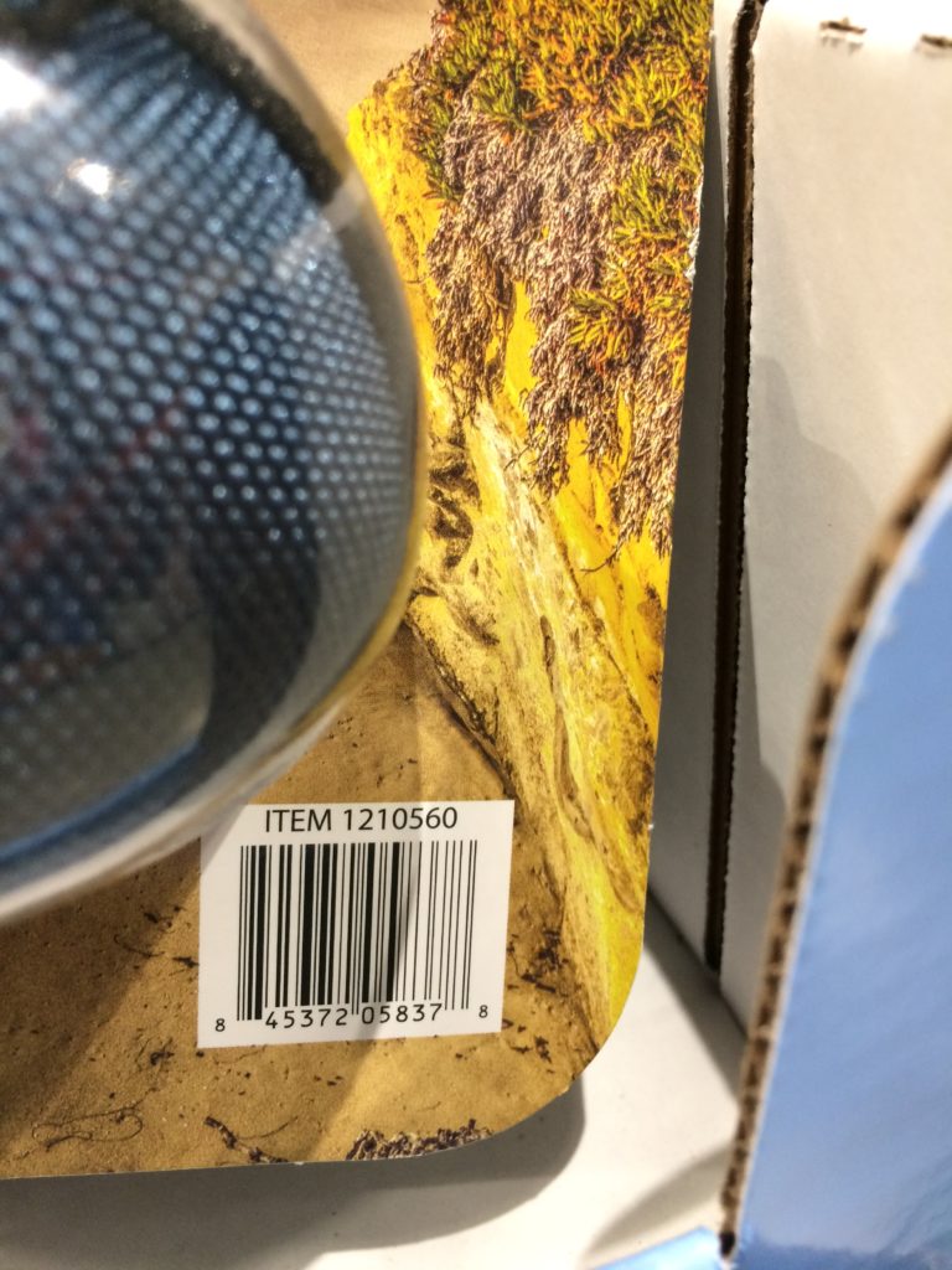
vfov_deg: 61.7
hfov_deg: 48.2
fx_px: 1063
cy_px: 635
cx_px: 476
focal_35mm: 29
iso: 160
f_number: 2.2
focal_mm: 4.15
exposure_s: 1/33
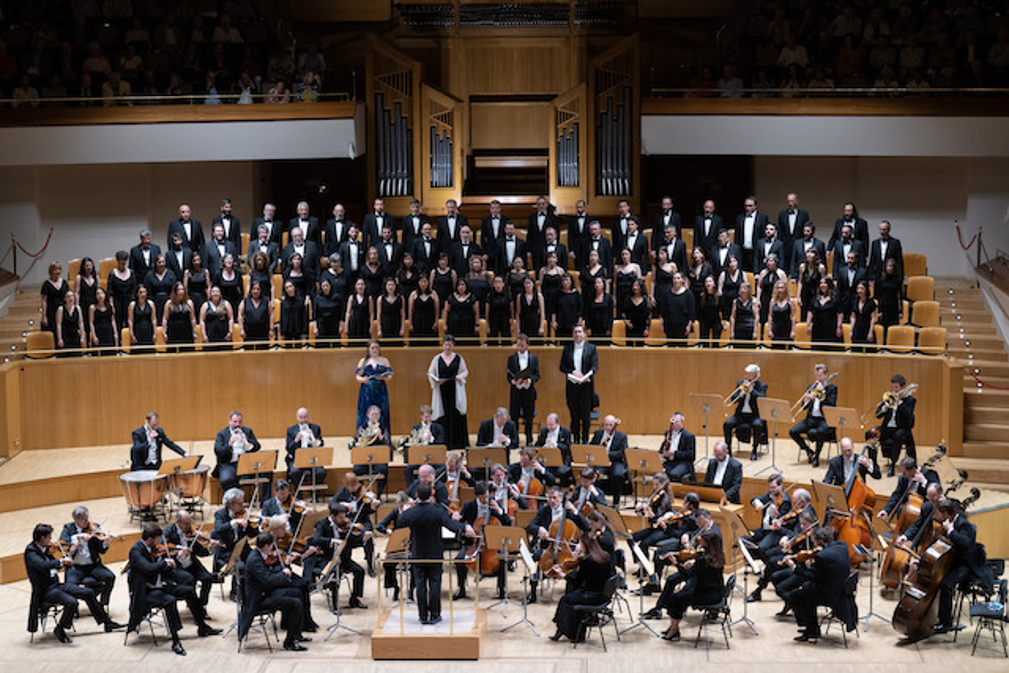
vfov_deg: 19.5
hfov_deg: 28.8
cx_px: 504
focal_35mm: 70
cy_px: 336
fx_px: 1962
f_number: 4.5
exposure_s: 1/125
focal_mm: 70
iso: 1250
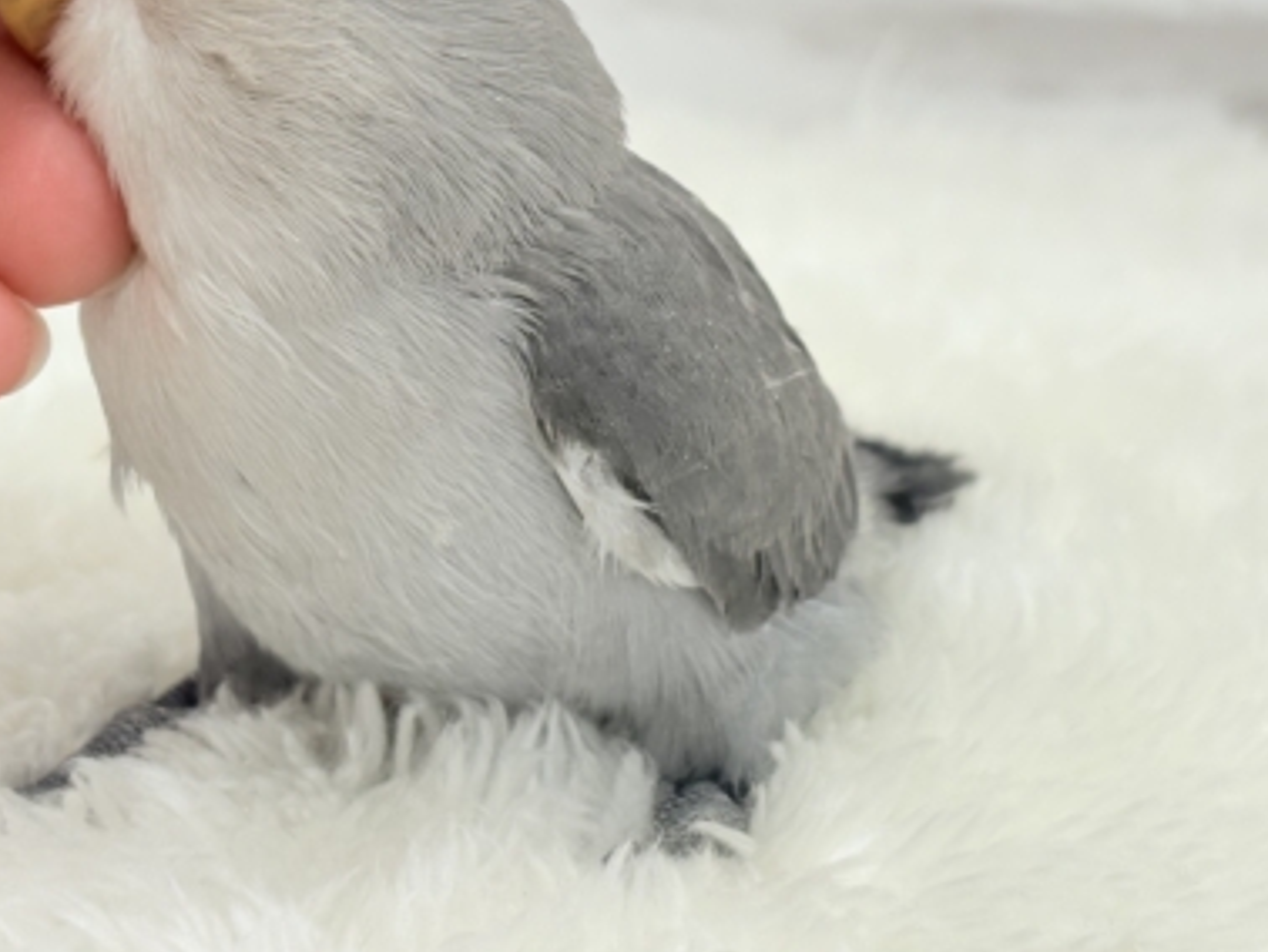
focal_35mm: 88
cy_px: 204
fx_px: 3226
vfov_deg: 16.7
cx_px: 644
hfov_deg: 22.2
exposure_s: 1/100
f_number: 1.6
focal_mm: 5.96
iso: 80
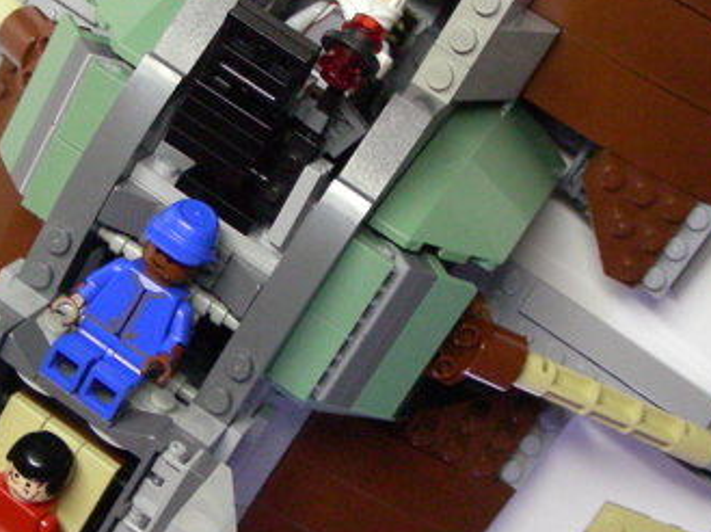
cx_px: 257
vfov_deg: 19.9
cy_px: 279
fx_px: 1518
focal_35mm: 74
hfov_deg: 26.3
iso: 400
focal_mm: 6.3
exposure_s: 1/41.8
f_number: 3.5
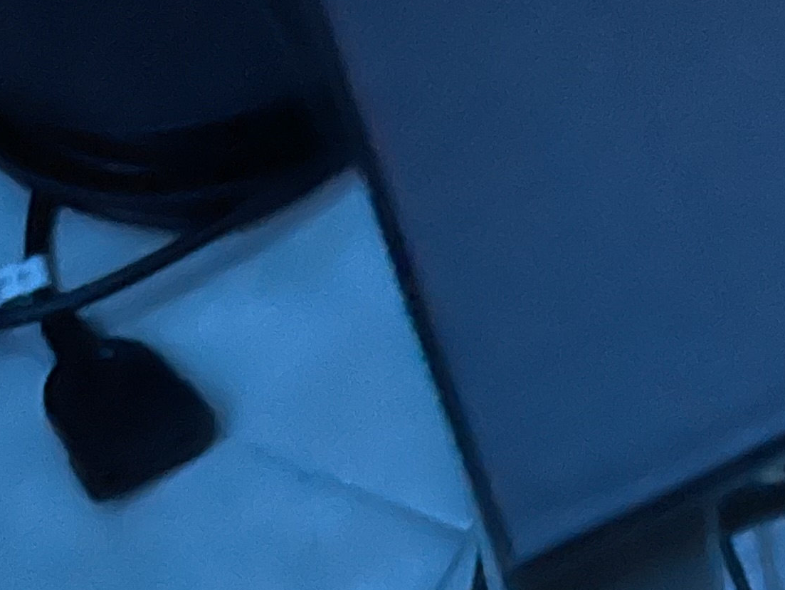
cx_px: 1375
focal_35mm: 95
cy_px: -433
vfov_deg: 14.0
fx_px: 2155
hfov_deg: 17.2
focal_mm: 5.1
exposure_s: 1/18
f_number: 1.6
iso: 1250
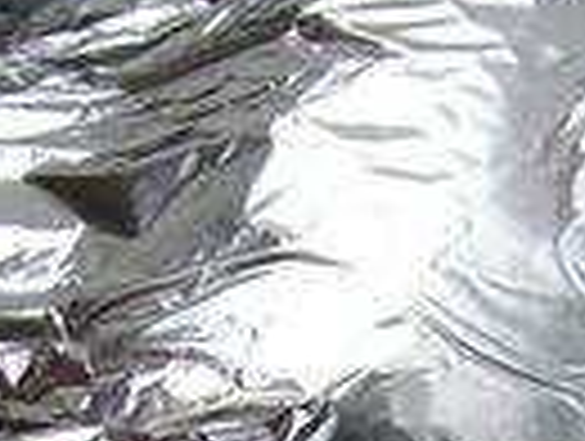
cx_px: 410
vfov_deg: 7.7
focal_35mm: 187
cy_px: 796
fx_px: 3166
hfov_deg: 10.5
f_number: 2.7
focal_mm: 6.2
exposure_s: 1/250
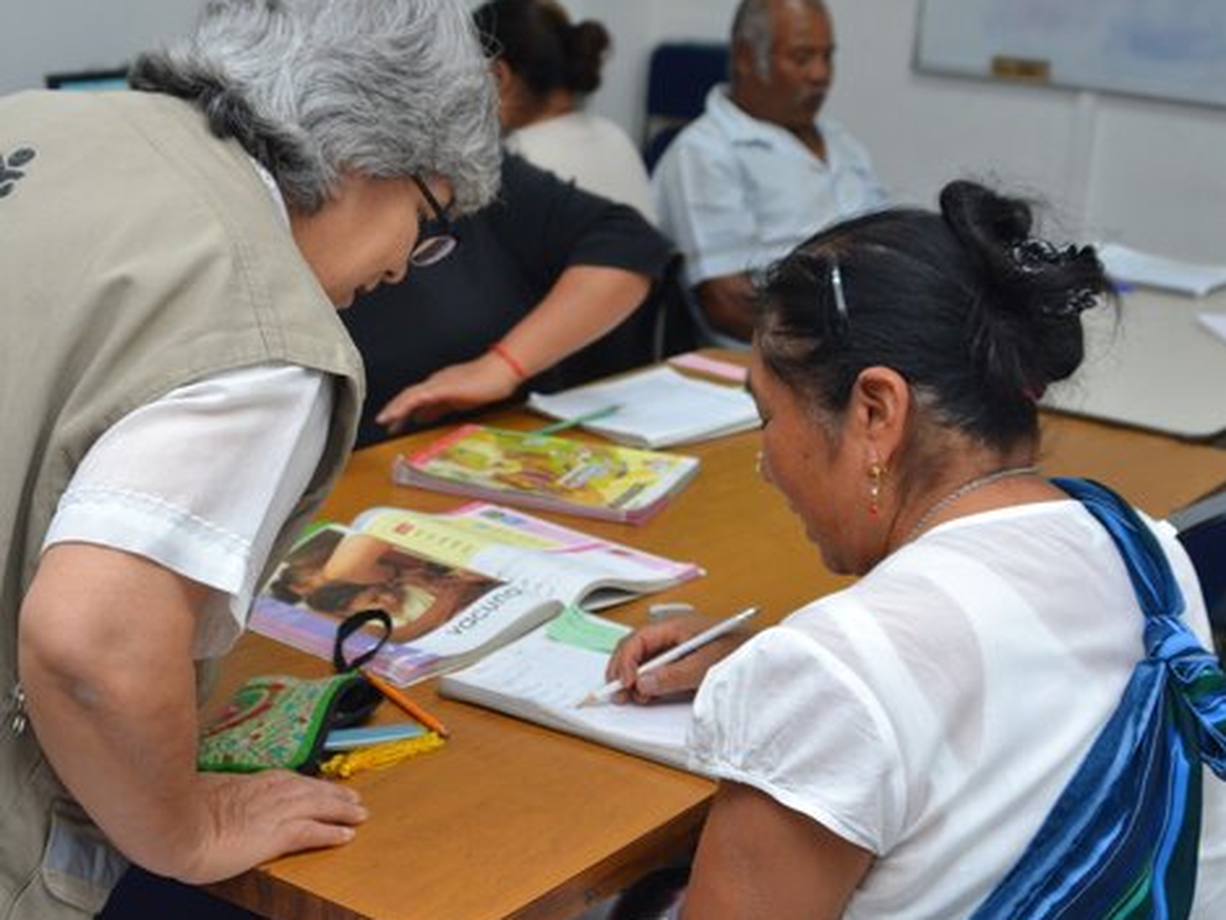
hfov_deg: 34.8
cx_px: 501
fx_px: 1949
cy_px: 465
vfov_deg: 26.6
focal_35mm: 55
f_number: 4
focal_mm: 28
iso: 400
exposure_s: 1/60
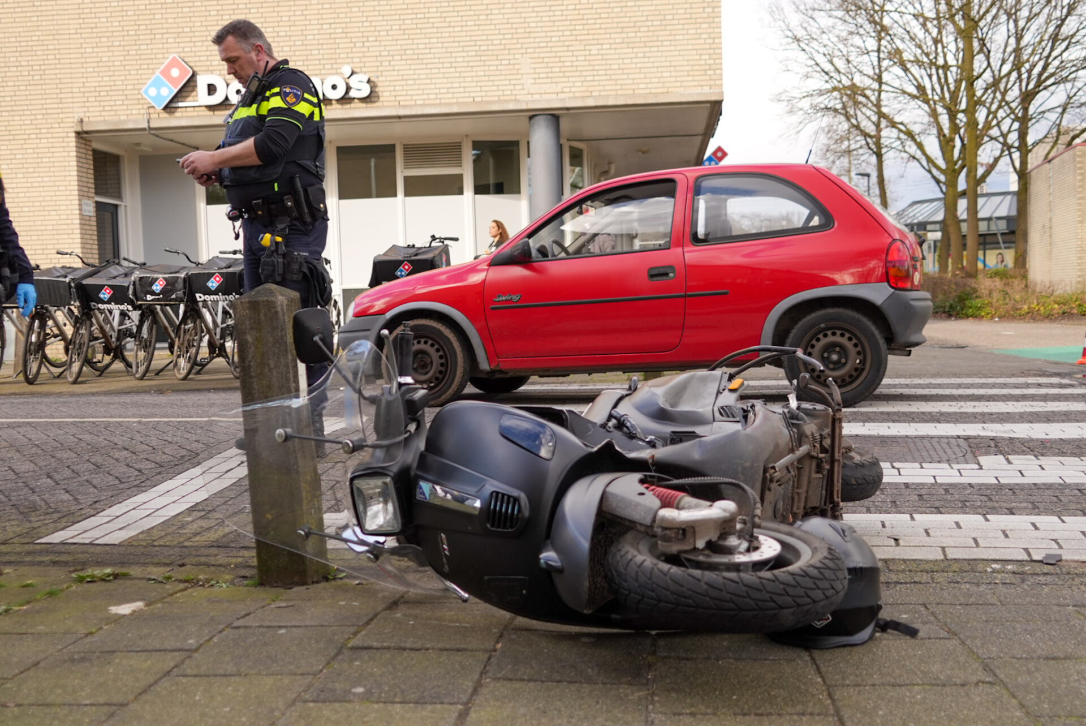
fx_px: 1087
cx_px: 543
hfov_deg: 53.1
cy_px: 363
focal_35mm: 36
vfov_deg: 36.9
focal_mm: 24
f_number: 3.5
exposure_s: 1/500
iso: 200
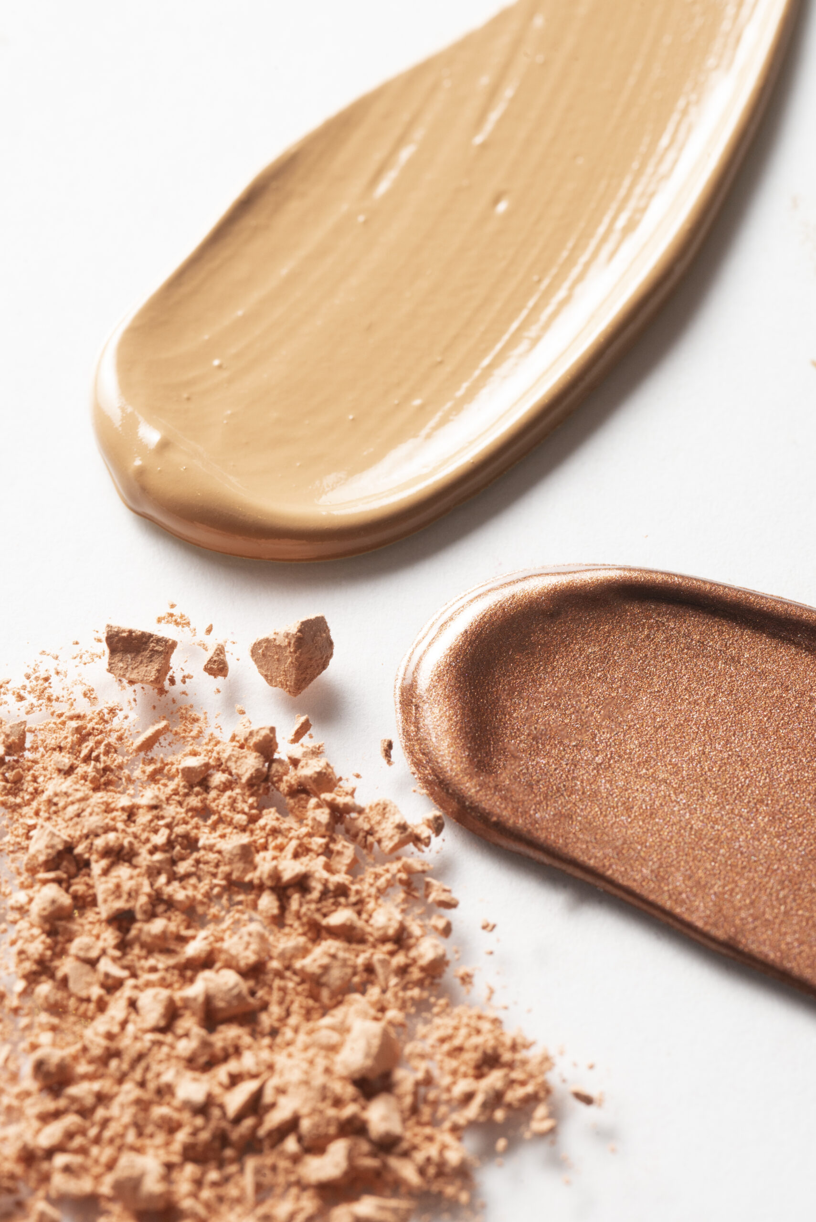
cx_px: 408
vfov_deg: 19.4
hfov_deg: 13.1
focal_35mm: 105
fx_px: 3566
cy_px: 611
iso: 1250
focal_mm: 105
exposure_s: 1/125
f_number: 22
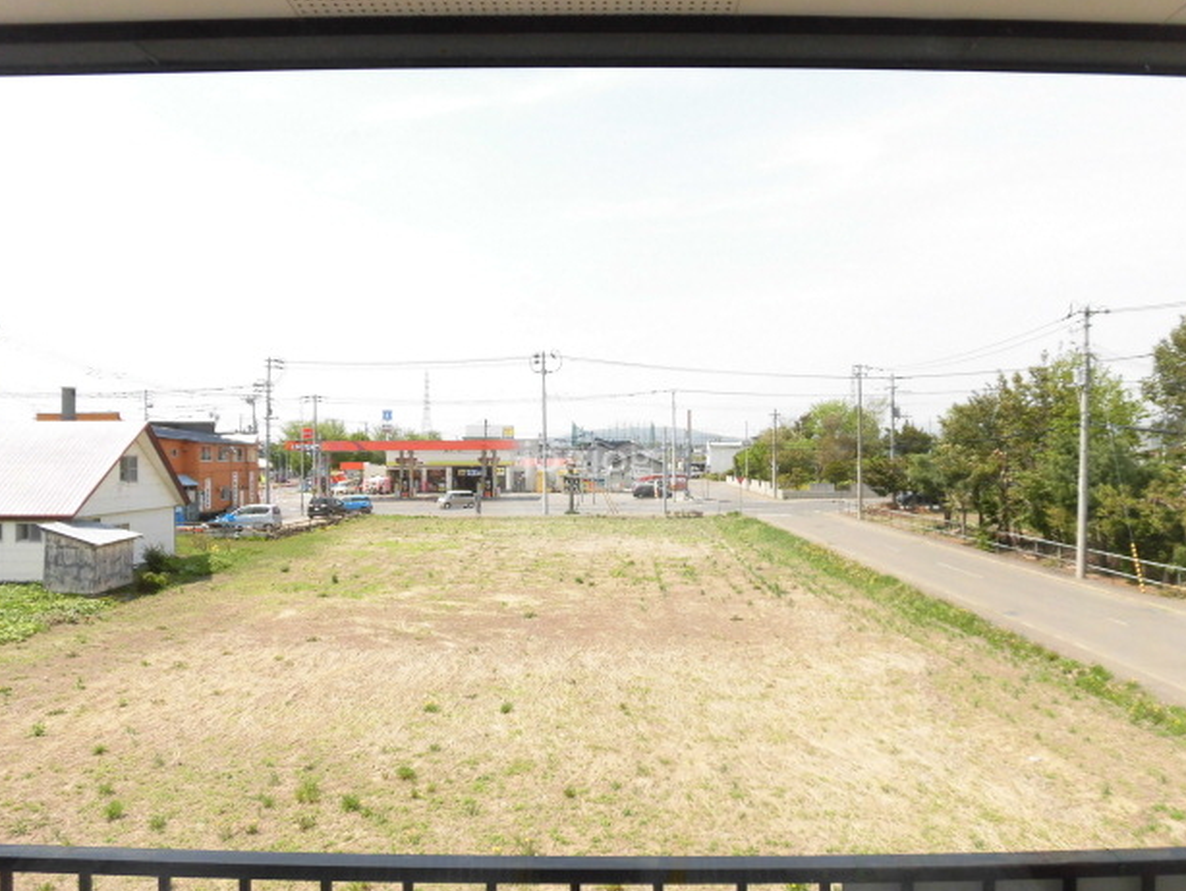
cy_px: 454
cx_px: 593
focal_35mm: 25
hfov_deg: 69.4
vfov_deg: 54.9
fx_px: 857
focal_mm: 4.3
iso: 100
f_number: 3.1
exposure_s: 1/800
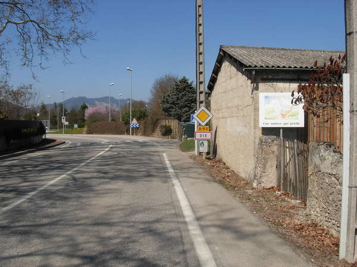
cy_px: 134
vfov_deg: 37.7
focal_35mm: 38
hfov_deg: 49.0
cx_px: 178
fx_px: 392
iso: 79
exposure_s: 1/745
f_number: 4.9
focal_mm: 6.3
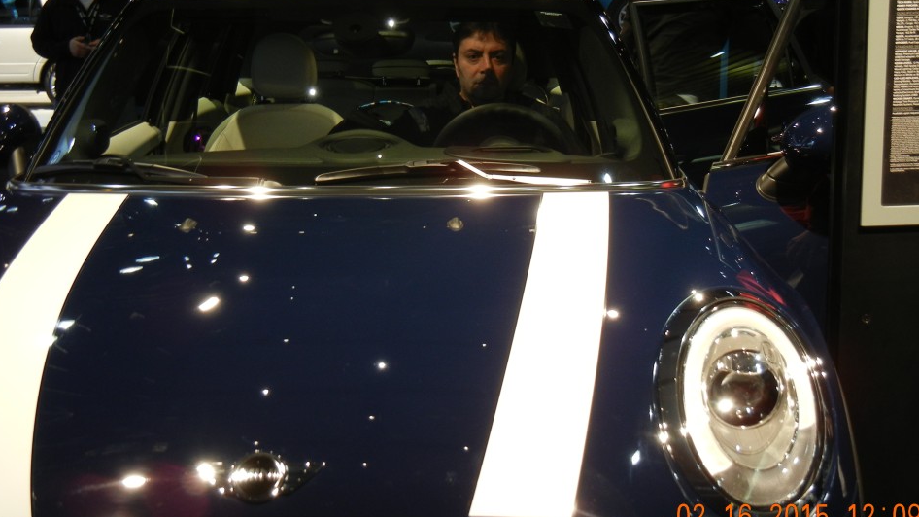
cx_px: 485
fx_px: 1121
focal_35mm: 46
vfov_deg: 25.9
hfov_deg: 44.6
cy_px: 221
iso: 200
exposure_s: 1/30
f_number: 3.7
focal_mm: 7.1
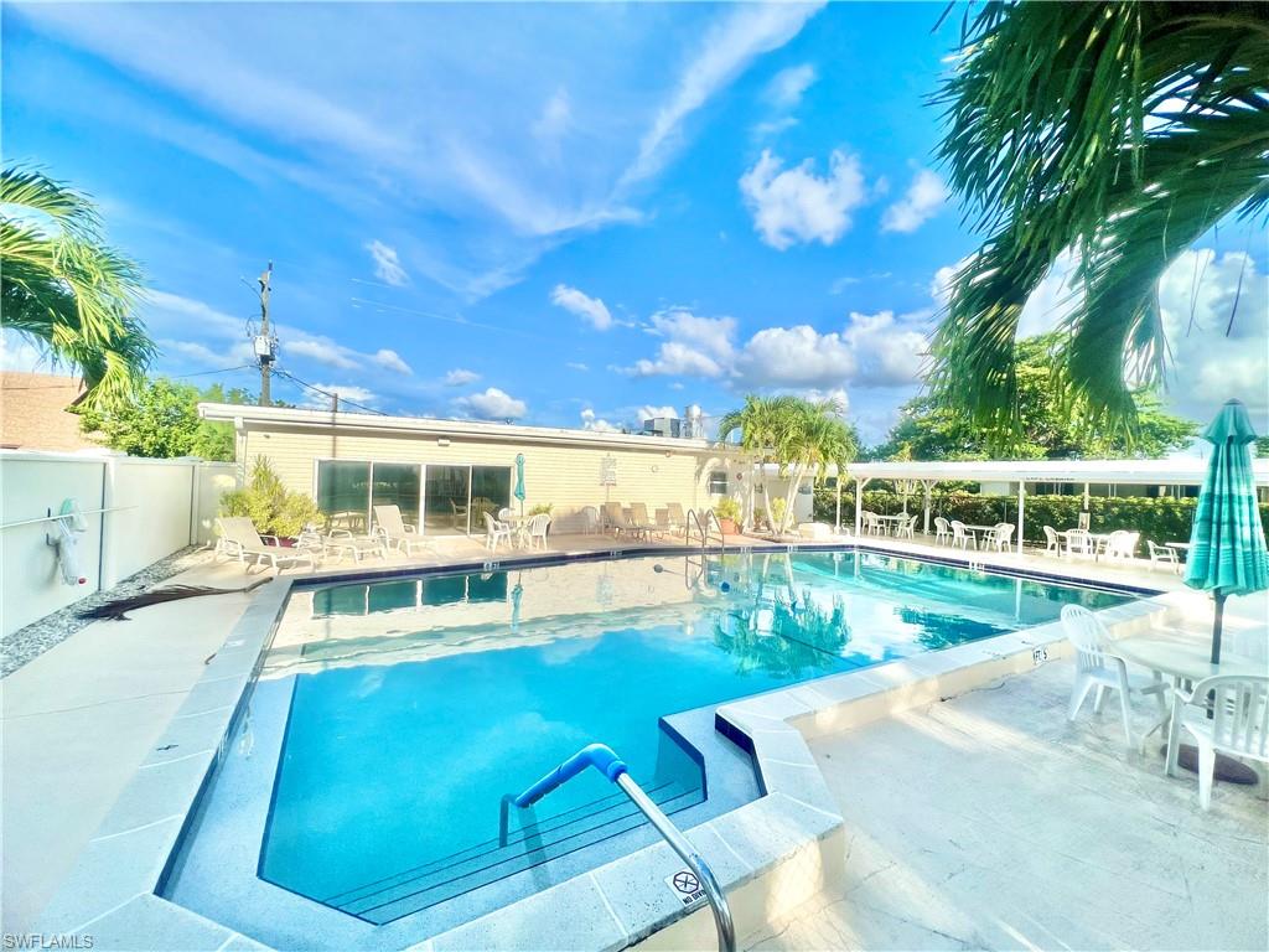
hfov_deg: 106.2
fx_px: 477
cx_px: 634
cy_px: 476
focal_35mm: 13
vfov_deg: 89.9
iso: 32
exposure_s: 1/2801
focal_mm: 1.57
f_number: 1.8
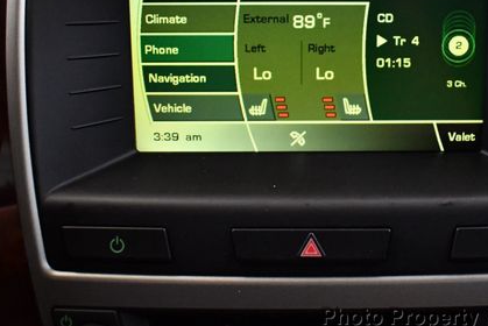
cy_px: 90
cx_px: 307
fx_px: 746
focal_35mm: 55
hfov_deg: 36.0
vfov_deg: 24.4
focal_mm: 18
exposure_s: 1/125
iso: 3200
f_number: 3.5
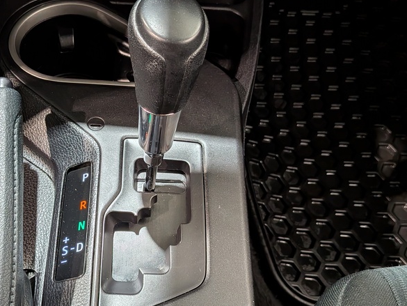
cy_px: 180
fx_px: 494
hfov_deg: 44.1
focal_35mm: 42
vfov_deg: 34.3
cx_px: 133
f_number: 1.7
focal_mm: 4.53
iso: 94
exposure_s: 1/40
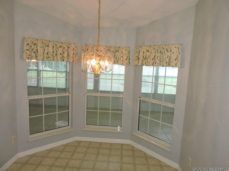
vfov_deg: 56.8
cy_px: 86
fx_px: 159
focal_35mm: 24
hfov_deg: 71.6
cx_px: 114
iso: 220
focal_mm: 4.3
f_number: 3.3
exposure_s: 1/40
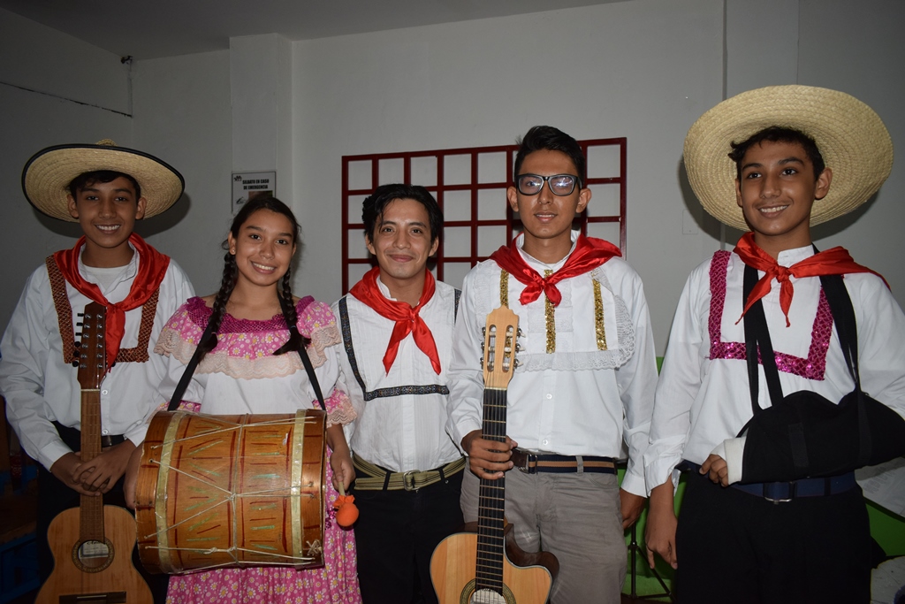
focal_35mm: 27
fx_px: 679
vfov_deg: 47.9
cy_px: 302
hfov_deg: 67.4
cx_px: 452
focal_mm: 18
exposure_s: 1/125
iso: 400
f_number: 3.5
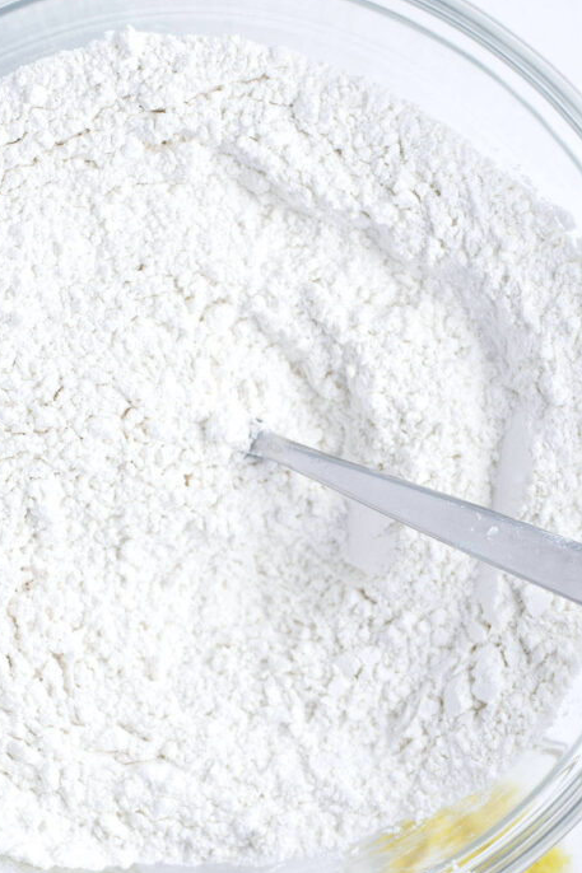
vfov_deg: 18.2
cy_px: 561
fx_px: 2717
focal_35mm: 112
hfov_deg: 12.2
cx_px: 193
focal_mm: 50
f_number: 2.8
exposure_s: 1/125
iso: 100
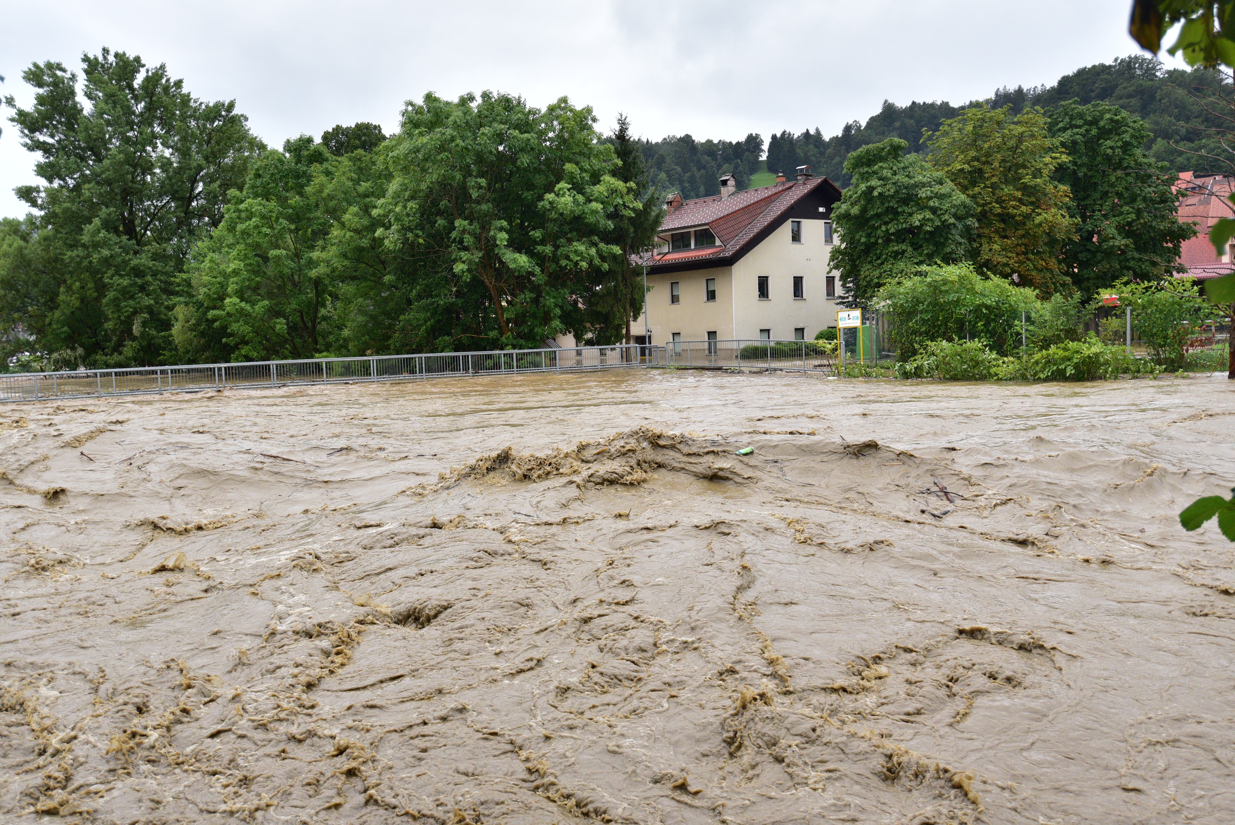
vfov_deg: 42.4
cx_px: 618
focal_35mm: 31
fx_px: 1064
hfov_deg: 60.3
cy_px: 412
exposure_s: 1/1000
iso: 800
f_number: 4.5
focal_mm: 31
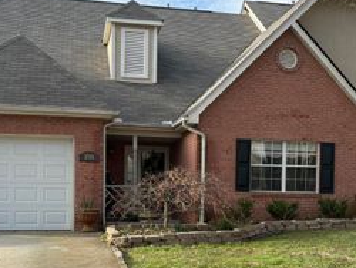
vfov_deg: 27.7
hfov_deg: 36.8
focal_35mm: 52
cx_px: 189
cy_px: 200
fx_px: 535
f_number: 1.6
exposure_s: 1/1032
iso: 64
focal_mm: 5.96
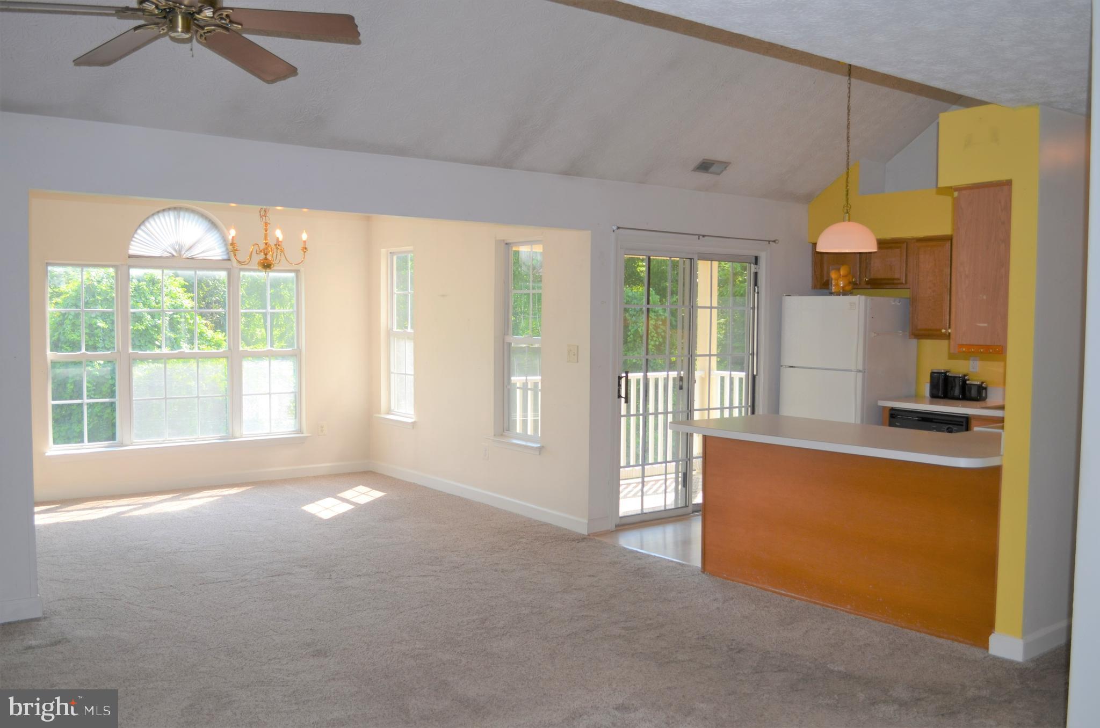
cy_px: 364
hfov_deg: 57.3
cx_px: 550
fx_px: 1006
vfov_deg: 39.8
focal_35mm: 33
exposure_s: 1/200
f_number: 3.8
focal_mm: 22
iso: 180
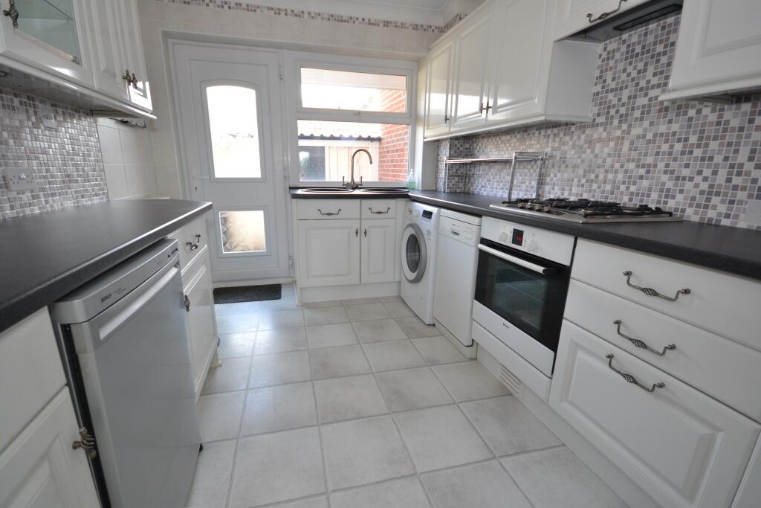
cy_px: 254
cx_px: 380
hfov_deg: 100.4
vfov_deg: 77.3
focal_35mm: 15
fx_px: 317
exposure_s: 1/80
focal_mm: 10
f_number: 4.5
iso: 400
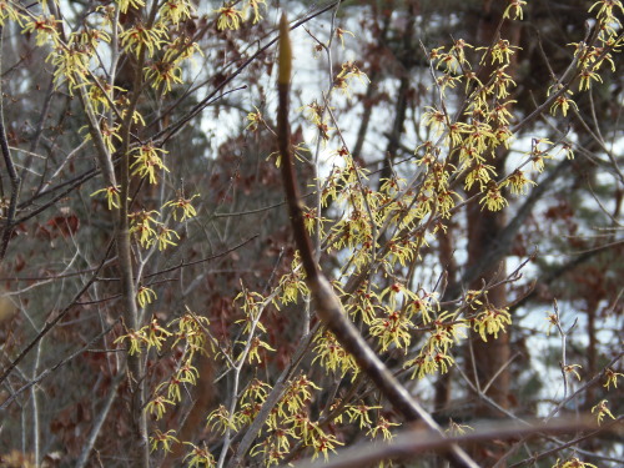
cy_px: 234
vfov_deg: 10.9
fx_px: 2452
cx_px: 312
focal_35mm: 136
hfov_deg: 14.5
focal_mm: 25.2
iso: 64
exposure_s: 1/125
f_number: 4.7
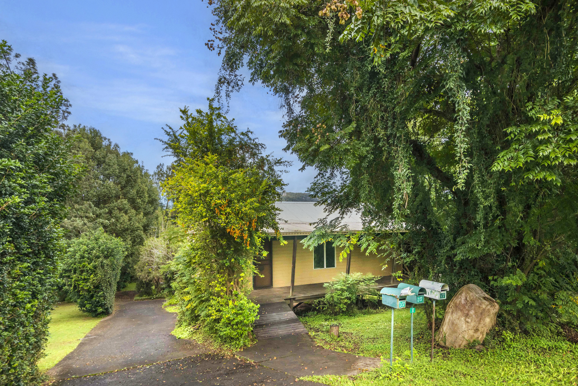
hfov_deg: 86.8
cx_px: 268
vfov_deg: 64.2
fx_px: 305
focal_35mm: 19
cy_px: 224
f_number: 8
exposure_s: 1/500
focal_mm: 16
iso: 800
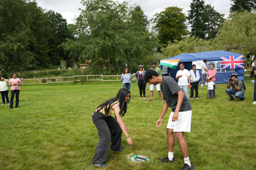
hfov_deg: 56.8
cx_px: 128
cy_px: 85
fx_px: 237
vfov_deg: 39.6
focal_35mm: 33
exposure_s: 1/800
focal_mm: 33.3
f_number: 5
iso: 250
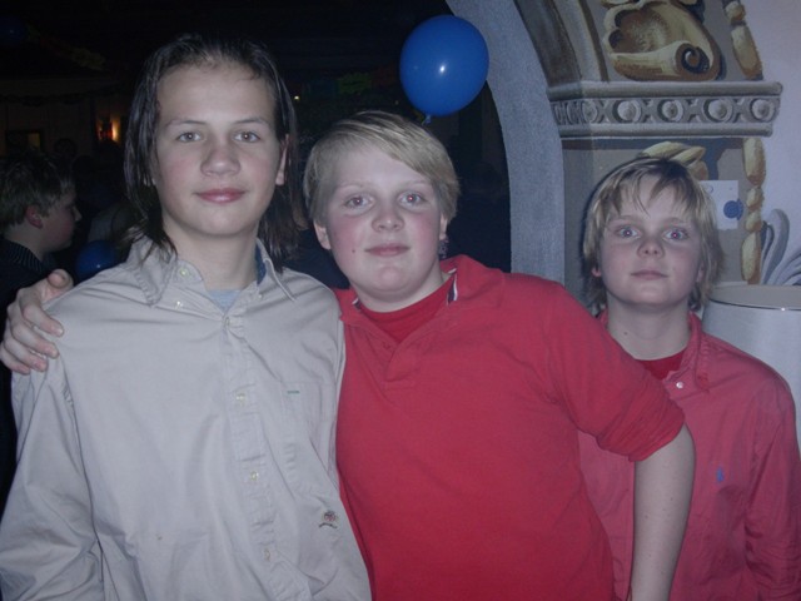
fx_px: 1041
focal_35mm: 45
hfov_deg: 42.1
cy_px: 300
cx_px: 400
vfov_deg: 32.2
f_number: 2.9
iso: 70
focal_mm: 6.7
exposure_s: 1/64
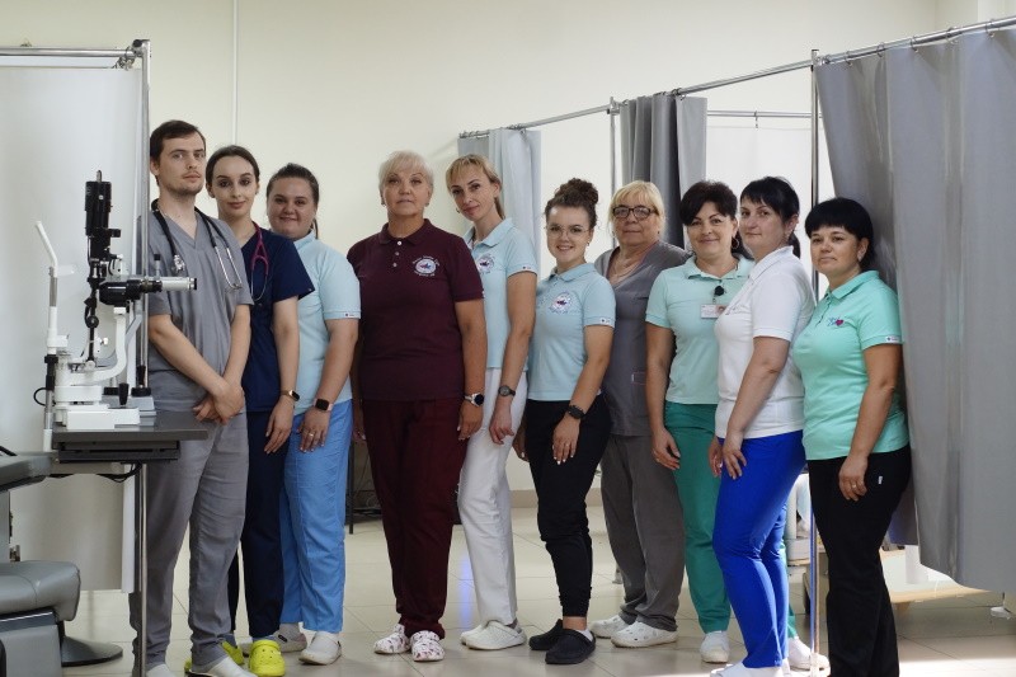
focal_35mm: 75
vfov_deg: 18.2
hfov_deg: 27.0
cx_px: 508
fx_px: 2116
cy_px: 338
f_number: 4
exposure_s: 1/80
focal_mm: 50
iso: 1250
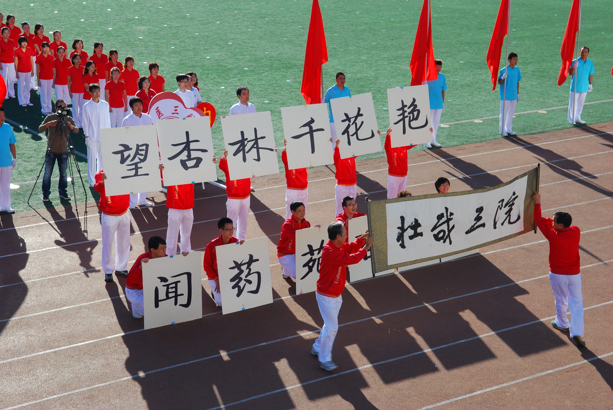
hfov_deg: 28.0
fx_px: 1227
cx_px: 306
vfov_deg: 19.0
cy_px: 205
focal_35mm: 72
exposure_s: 1/100
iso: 100
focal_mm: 48
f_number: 8
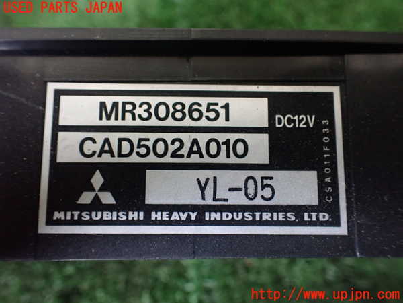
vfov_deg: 46.8
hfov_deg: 60.0
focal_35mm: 30
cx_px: 202
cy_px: 152
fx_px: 349
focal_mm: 5.4
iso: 800
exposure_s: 1/80
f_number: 2.3
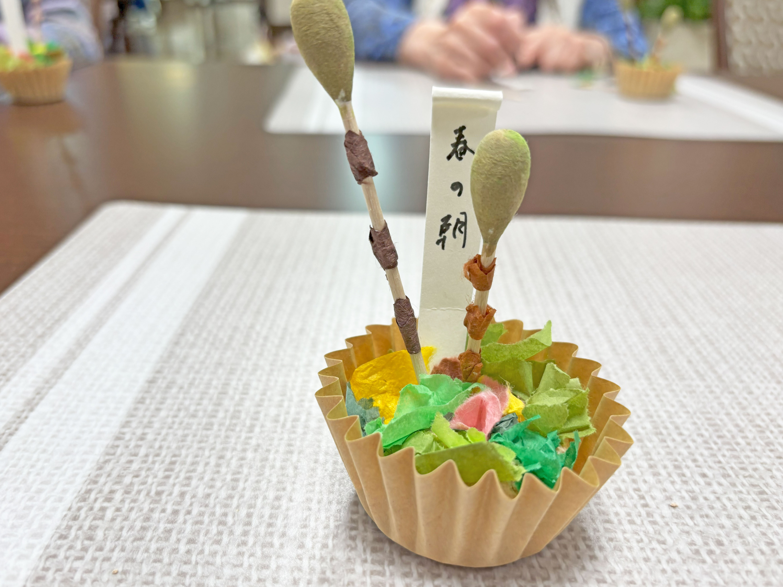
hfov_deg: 67.3
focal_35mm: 26
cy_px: 294
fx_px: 588
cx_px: 392
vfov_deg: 53.1
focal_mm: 5.96
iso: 80
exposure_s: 1/100
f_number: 1.6
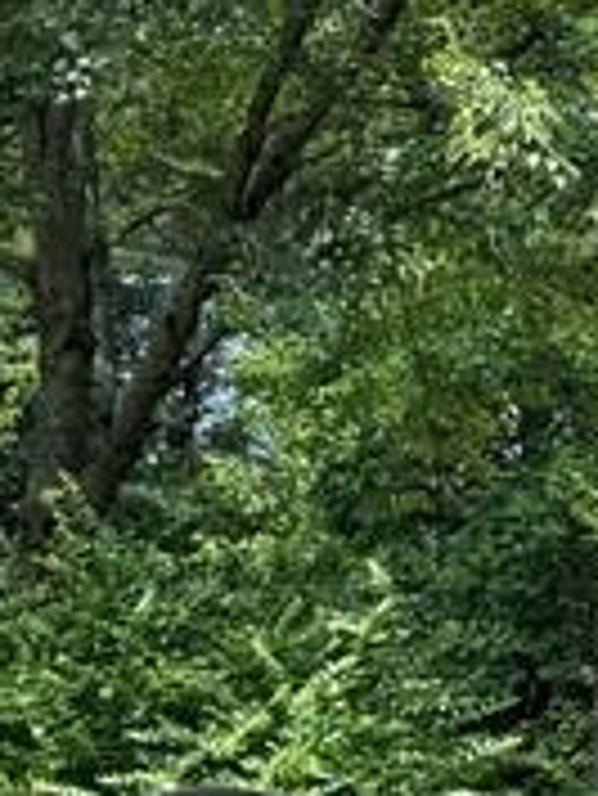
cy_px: 567
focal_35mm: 139
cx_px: 1277
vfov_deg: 14.1
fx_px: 3198
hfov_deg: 9.8
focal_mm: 6.76
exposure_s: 1/1010
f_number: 1.78
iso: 80
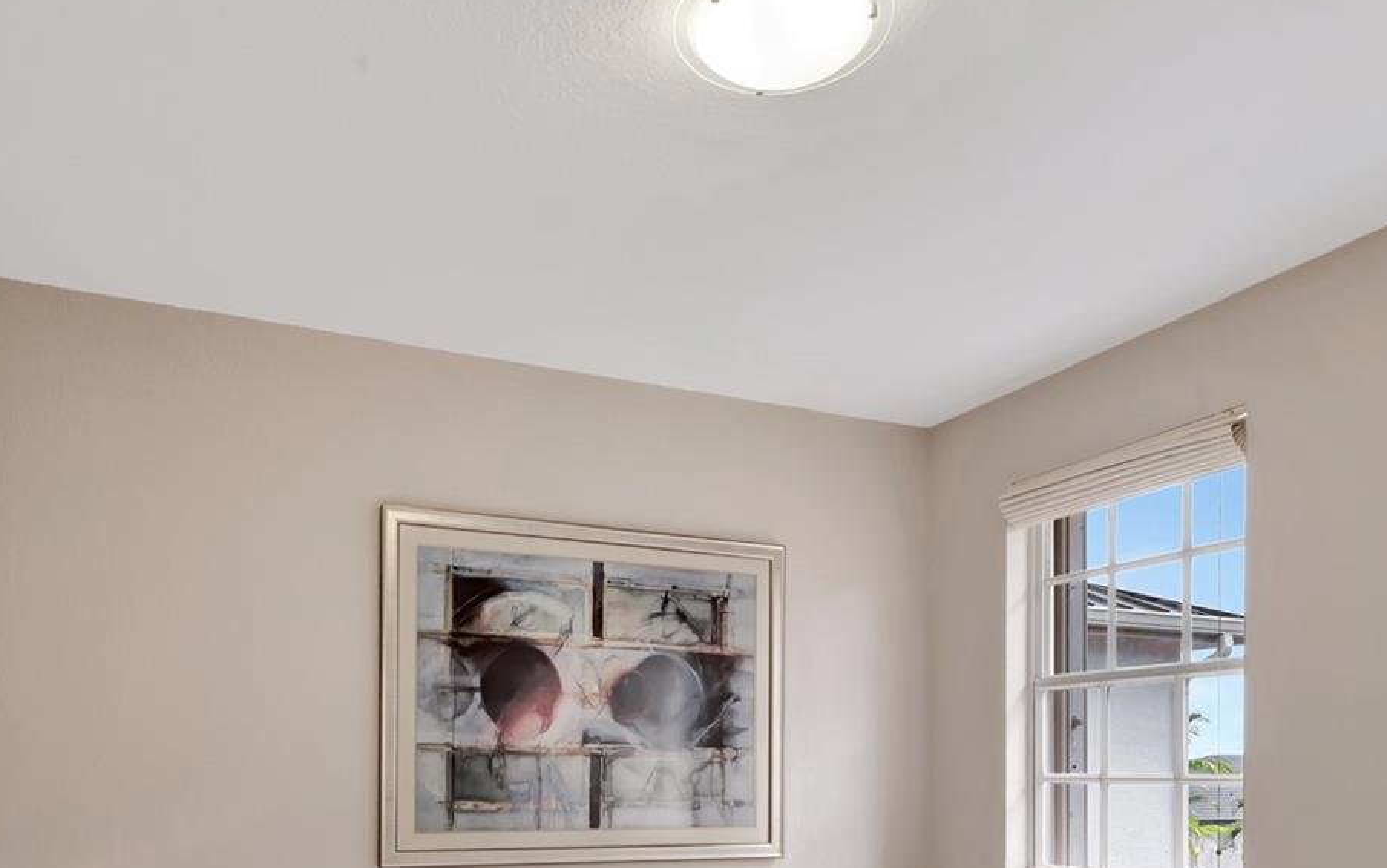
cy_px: 774
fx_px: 1021
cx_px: 621
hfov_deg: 68.2
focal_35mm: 27
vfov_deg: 42.4
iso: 640
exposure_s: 1/10
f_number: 8
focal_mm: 10
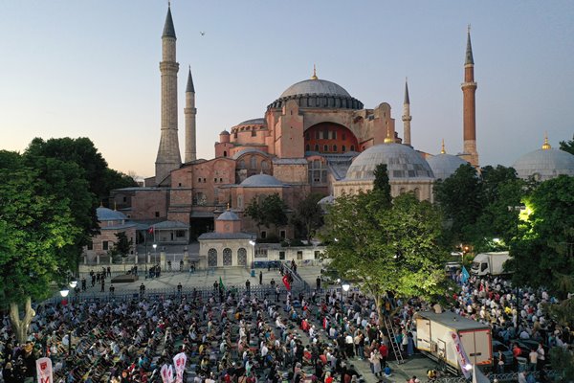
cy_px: 192
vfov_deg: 46.4
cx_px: 287
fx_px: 446
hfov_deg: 65.5
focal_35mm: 28
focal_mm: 10.26
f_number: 2.8
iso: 400
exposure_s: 1/25
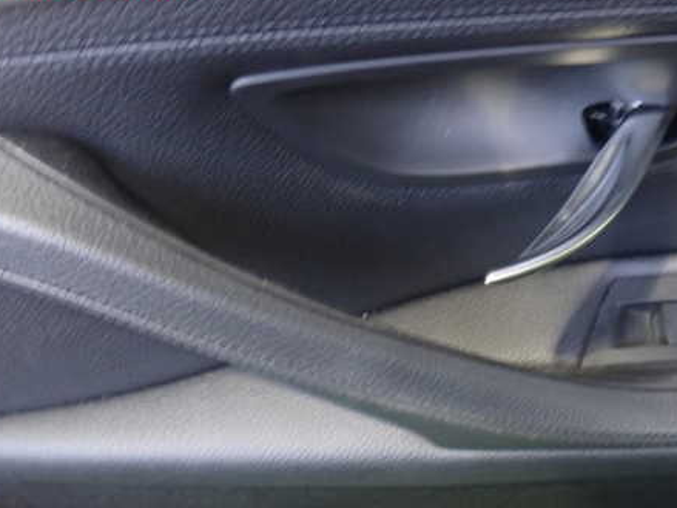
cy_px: 312
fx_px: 802
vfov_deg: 35.0
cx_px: 367
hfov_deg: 45.7
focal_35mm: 41
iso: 800
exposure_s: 1/15
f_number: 2.3
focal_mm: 5.4
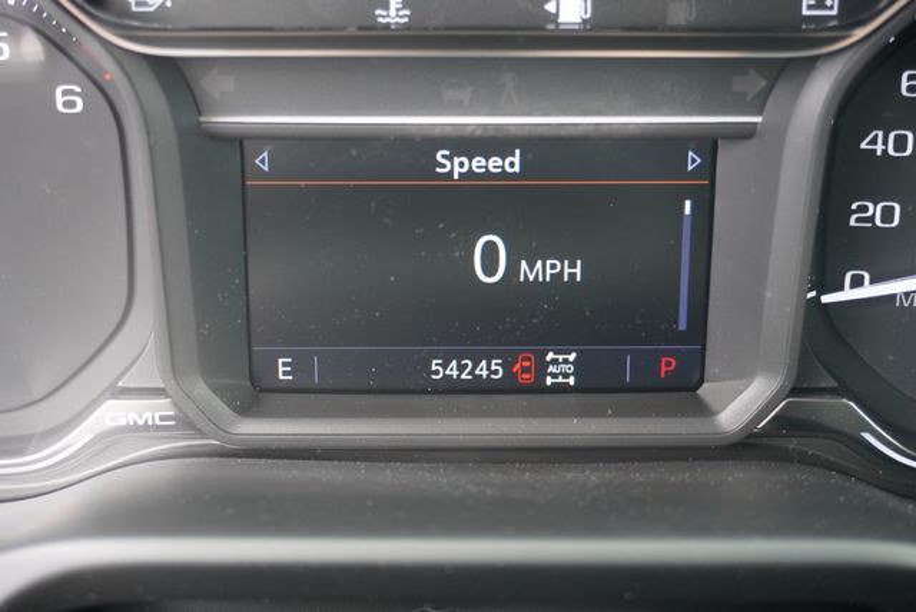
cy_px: 306
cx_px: 458
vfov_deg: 25.8
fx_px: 1337
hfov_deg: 37.8
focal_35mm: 52
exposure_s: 1/60
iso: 800
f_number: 5.6
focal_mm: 35
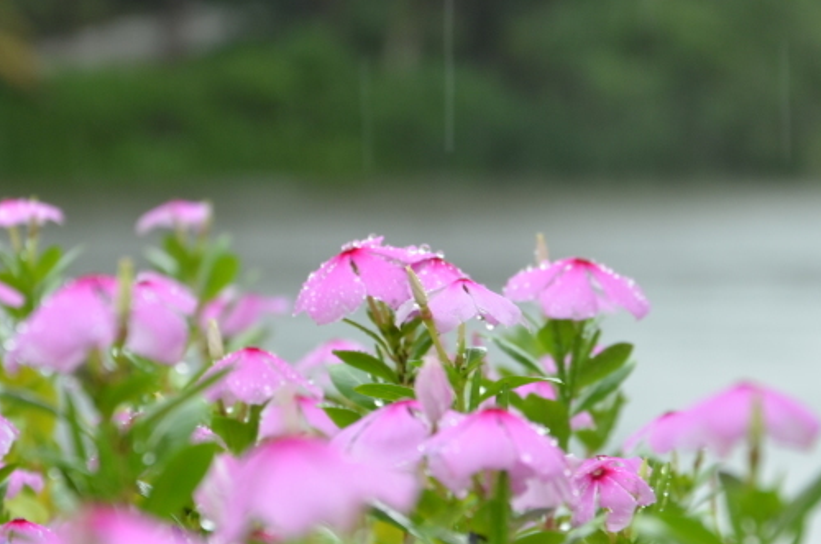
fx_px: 4892
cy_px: 440
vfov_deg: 6.4
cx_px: 608
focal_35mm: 215
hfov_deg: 9.6
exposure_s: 1/100
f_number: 5.3
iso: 200
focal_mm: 70
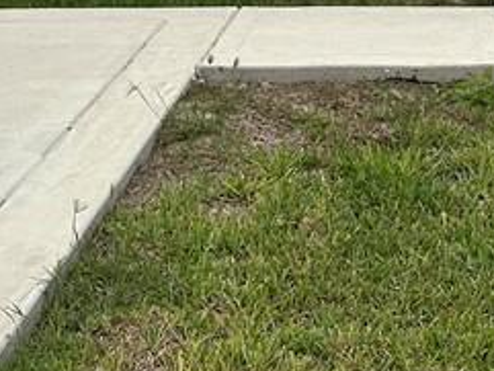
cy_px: -262
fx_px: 1456
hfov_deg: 18.9
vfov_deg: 13.3
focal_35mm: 102
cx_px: 455
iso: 80
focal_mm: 6.86
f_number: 1.78
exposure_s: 1/7042
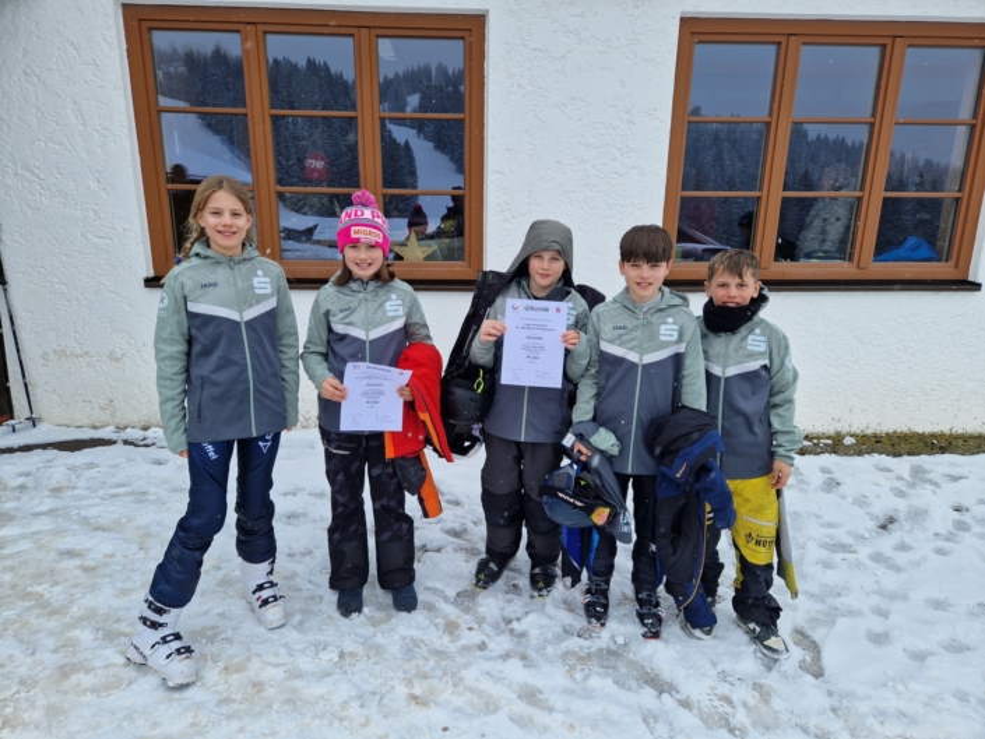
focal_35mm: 23
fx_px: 655
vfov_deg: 58.9
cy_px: 370
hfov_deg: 73.9
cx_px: 492
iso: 50
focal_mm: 5.4
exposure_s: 1/297
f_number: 1.8
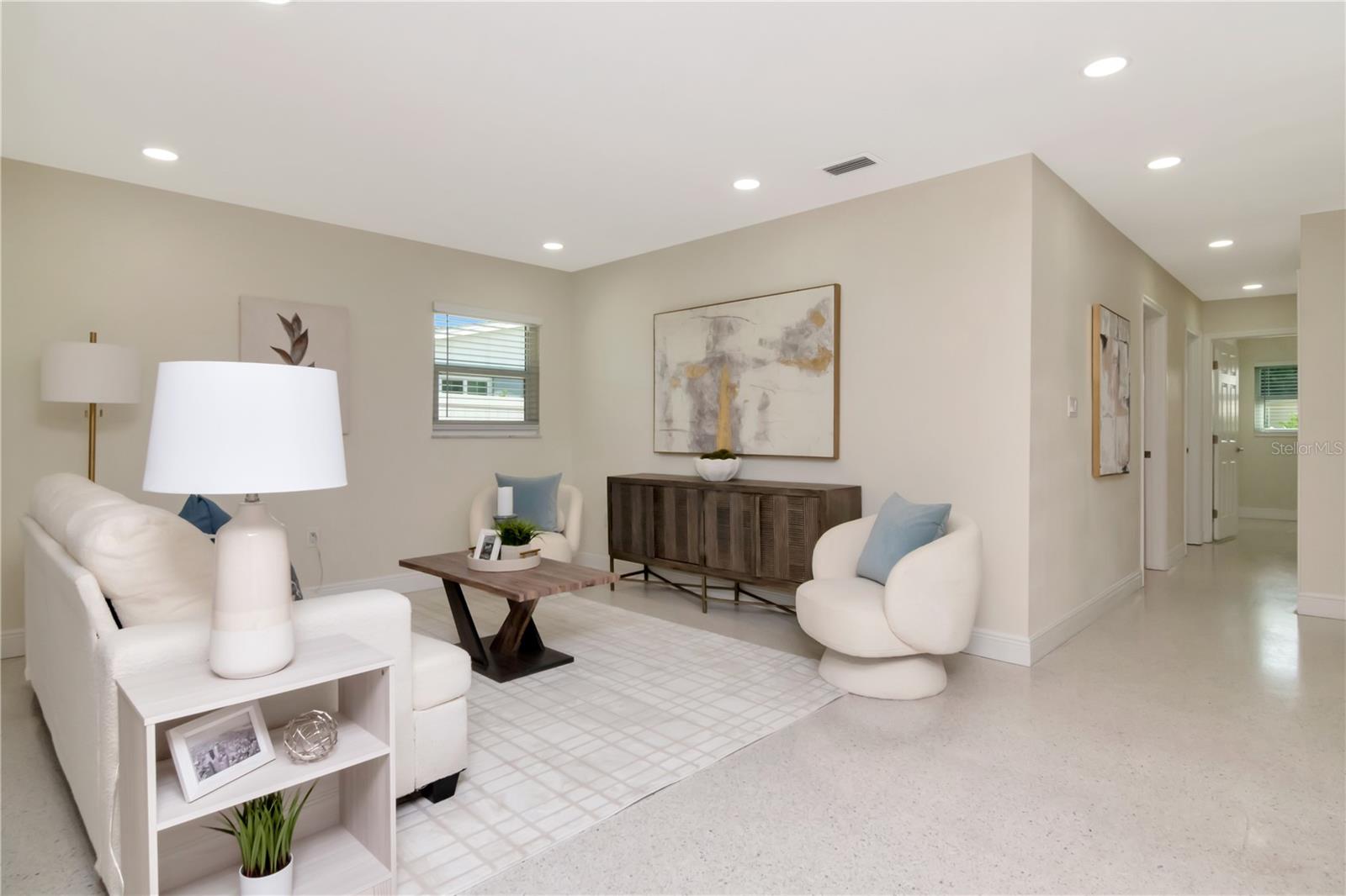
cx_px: 673
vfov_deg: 67.4
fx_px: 673
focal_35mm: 18
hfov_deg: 90.0
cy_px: 448
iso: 800
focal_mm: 12
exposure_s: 1/200
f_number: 13
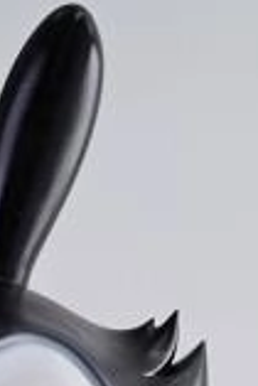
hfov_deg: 6.2
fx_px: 2392
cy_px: 983
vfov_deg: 8.3
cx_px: 10
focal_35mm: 223
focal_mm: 39
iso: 80
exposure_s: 1/100
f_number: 4.5
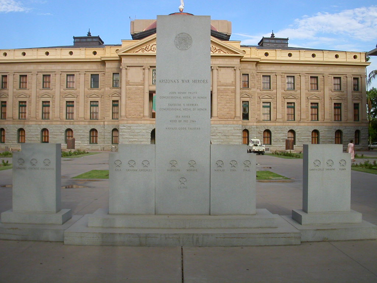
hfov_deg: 50.1
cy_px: 142
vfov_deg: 38.7
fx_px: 403
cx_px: 188
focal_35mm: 37
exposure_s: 1/465
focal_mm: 5.6
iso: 100
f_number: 4.5
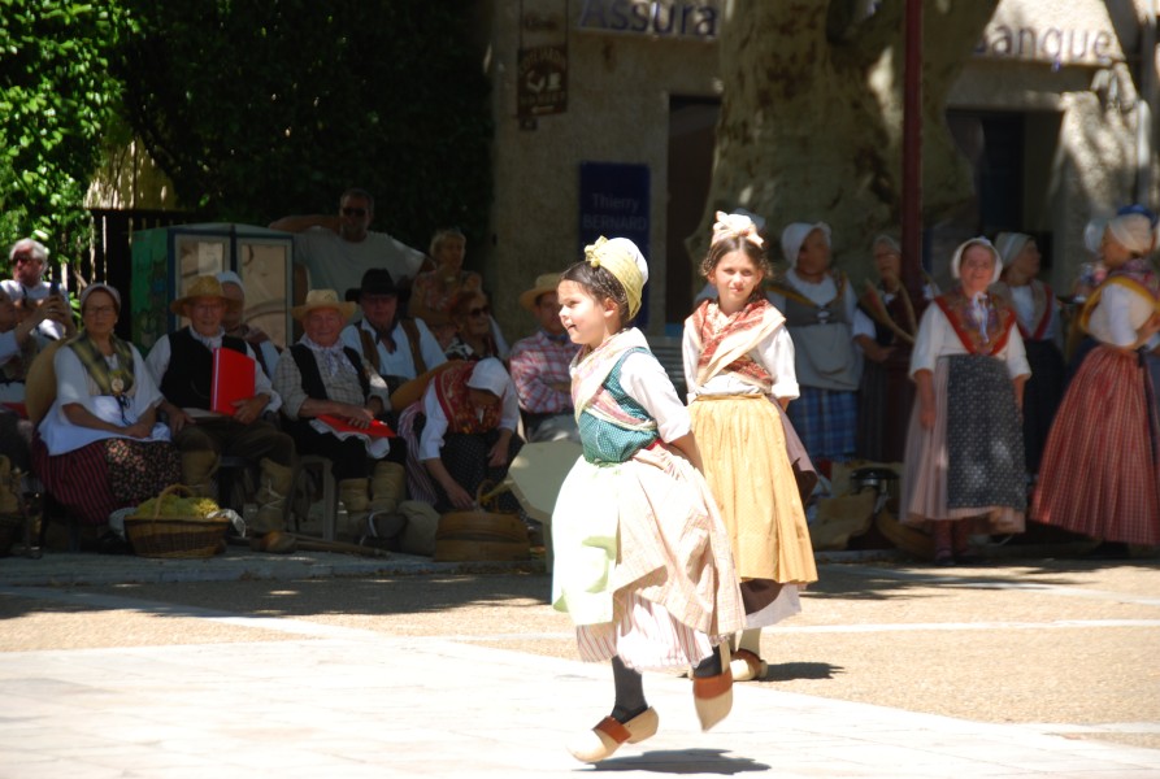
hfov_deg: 13.0
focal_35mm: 158
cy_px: 390
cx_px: 580
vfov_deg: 8.8
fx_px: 5087
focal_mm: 105
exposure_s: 1/200
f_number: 5.6
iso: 100
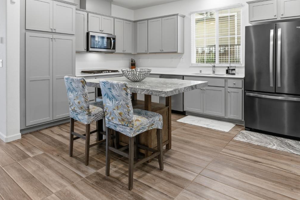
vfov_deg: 50.4
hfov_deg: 72.0
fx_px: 206
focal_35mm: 25
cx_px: 152
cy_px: 59
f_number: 11
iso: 100
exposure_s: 1/13
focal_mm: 16.5
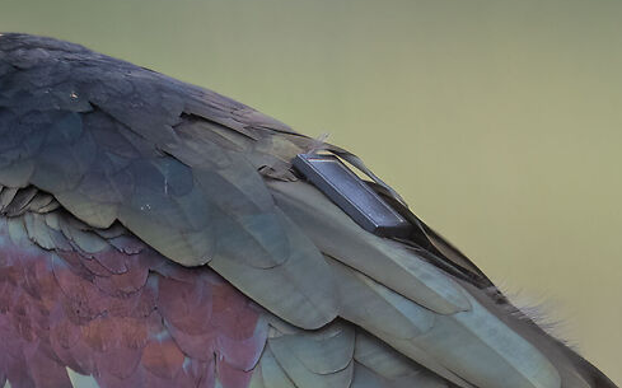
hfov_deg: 0.6
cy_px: 215
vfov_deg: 0.3
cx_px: -286
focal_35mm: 3755
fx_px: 63616
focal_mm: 500
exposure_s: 1/1600
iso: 250
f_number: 4
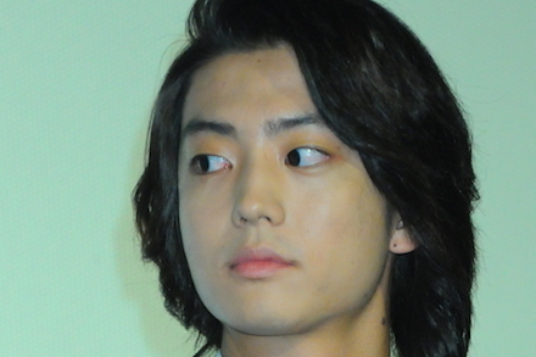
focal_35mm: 368
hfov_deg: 5.6
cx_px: 292
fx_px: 5477
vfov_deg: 3.7
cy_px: 213
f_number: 4.5
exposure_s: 1/200
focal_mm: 180
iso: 2500
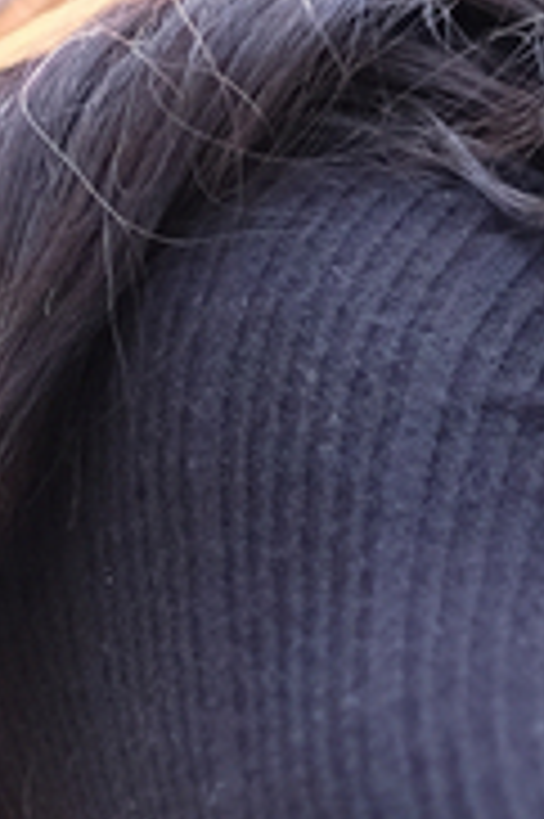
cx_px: 931
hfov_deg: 2.2
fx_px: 14147
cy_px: 774
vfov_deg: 3.3
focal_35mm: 623
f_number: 1.2
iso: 400
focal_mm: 56
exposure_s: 1/1300
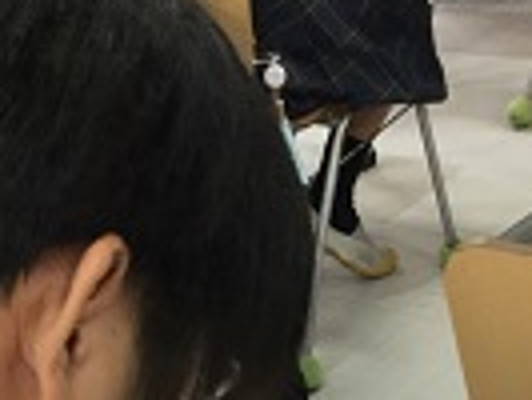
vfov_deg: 15.0
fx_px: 1431
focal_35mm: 93
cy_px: 556
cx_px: 304
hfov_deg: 21.1
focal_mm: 3.3
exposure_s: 1/33
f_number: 2.4
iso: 50
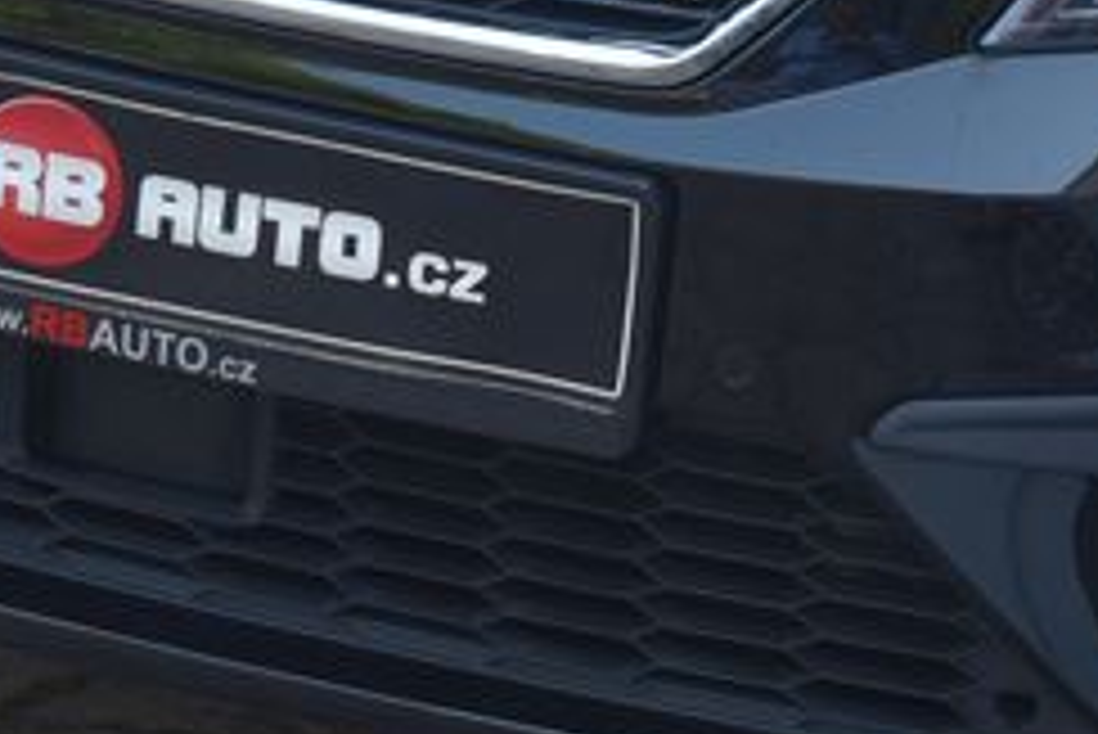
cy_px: -401
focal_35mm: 185
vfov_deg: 7.3
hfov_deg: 11.1
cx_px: 950
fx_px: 5646
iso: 500
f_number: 7.1
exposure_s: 1/200
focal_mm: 44
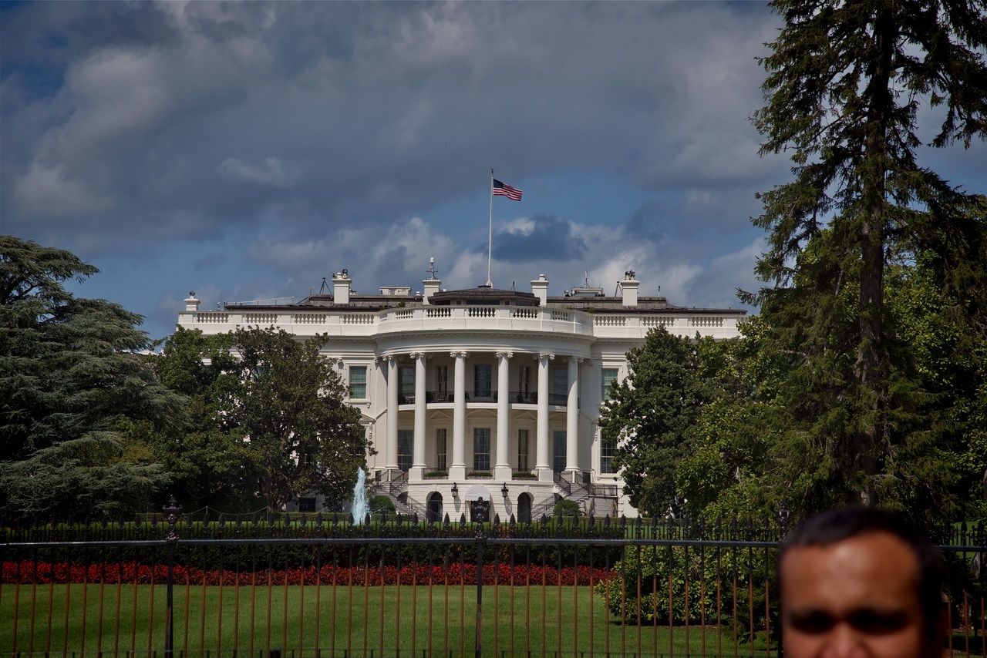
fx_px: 3291
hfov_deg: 17.1
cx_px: 494
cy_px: 329
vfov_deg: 11.4
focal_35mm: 120
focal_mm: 120
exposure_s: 1/400
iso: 100
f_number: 10
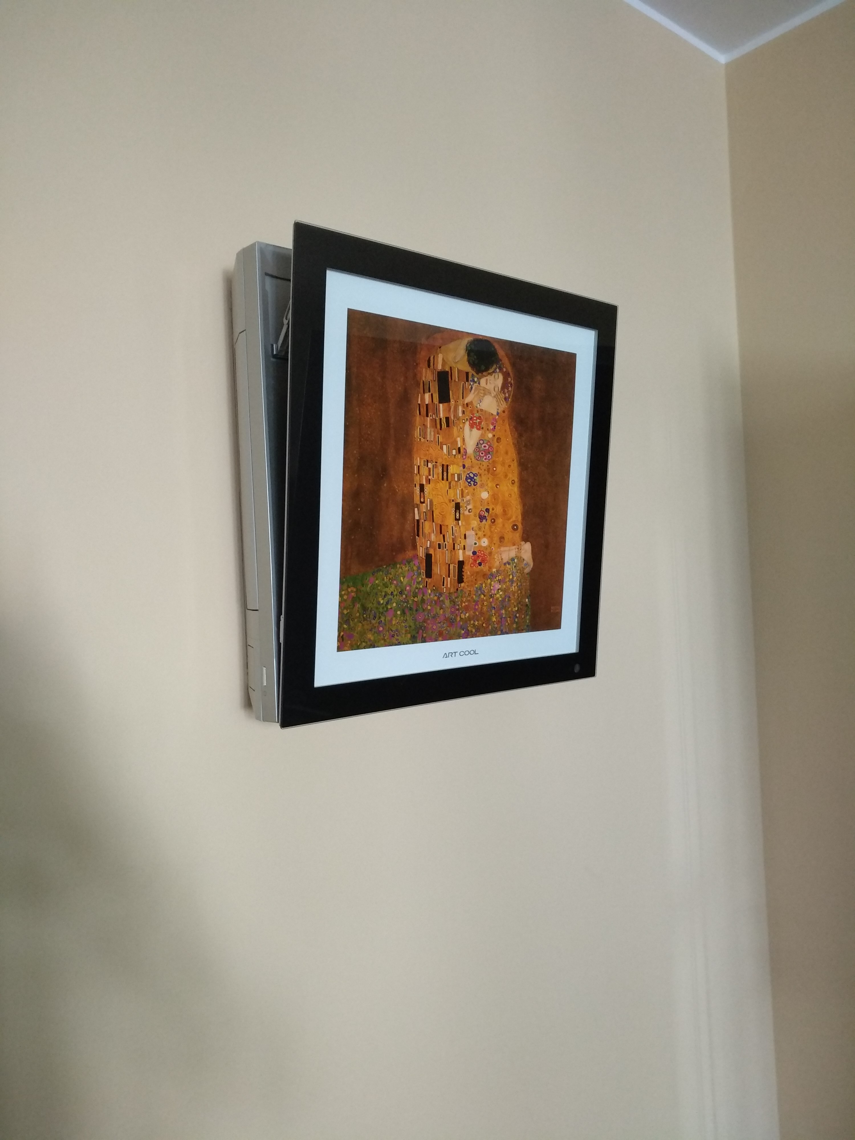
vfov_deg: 76.4
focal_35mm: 22
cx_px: 428
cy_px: 570
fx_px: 725
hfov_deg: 61.1
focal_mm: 3.81
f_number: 2.2
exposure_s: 1/25
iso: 640
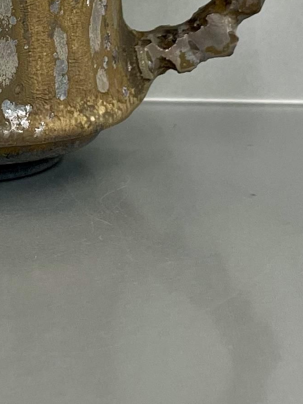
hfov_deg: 12.3
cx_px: -30
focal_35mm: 118
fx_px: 1377
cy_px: -86
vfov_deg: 16.0
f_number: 1.6
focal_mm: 4.2
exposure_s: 1/118
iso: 64
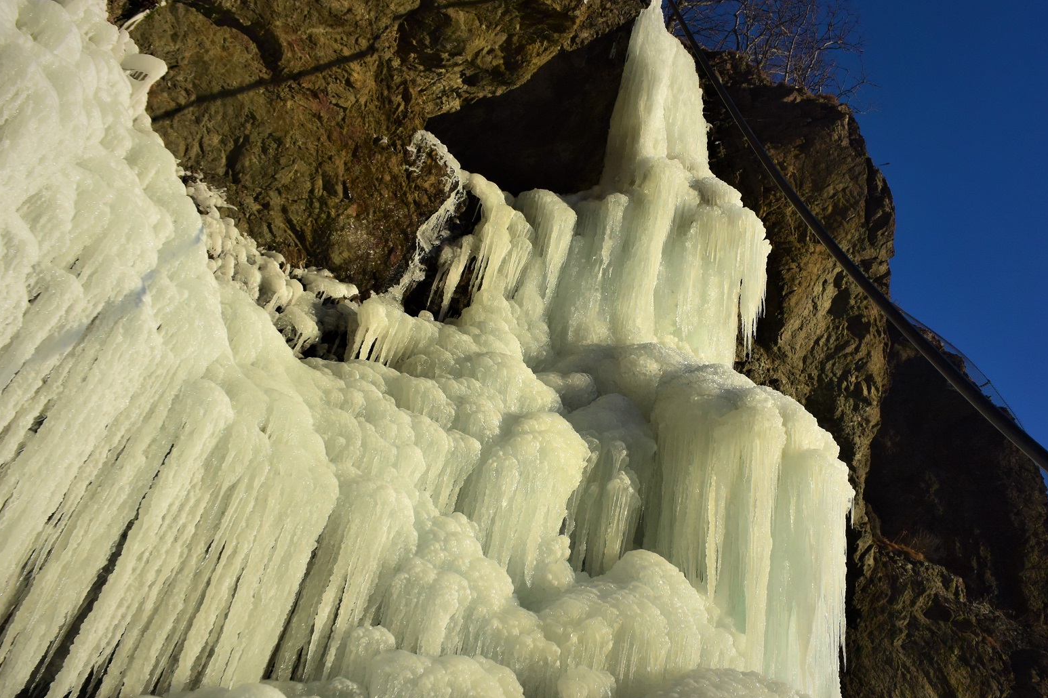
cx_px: 571
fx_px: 931
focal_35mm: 32
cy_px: 349
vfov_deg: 41.1
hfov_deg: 58.6
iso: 160
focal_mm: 10
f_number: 5
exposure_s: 1/1000
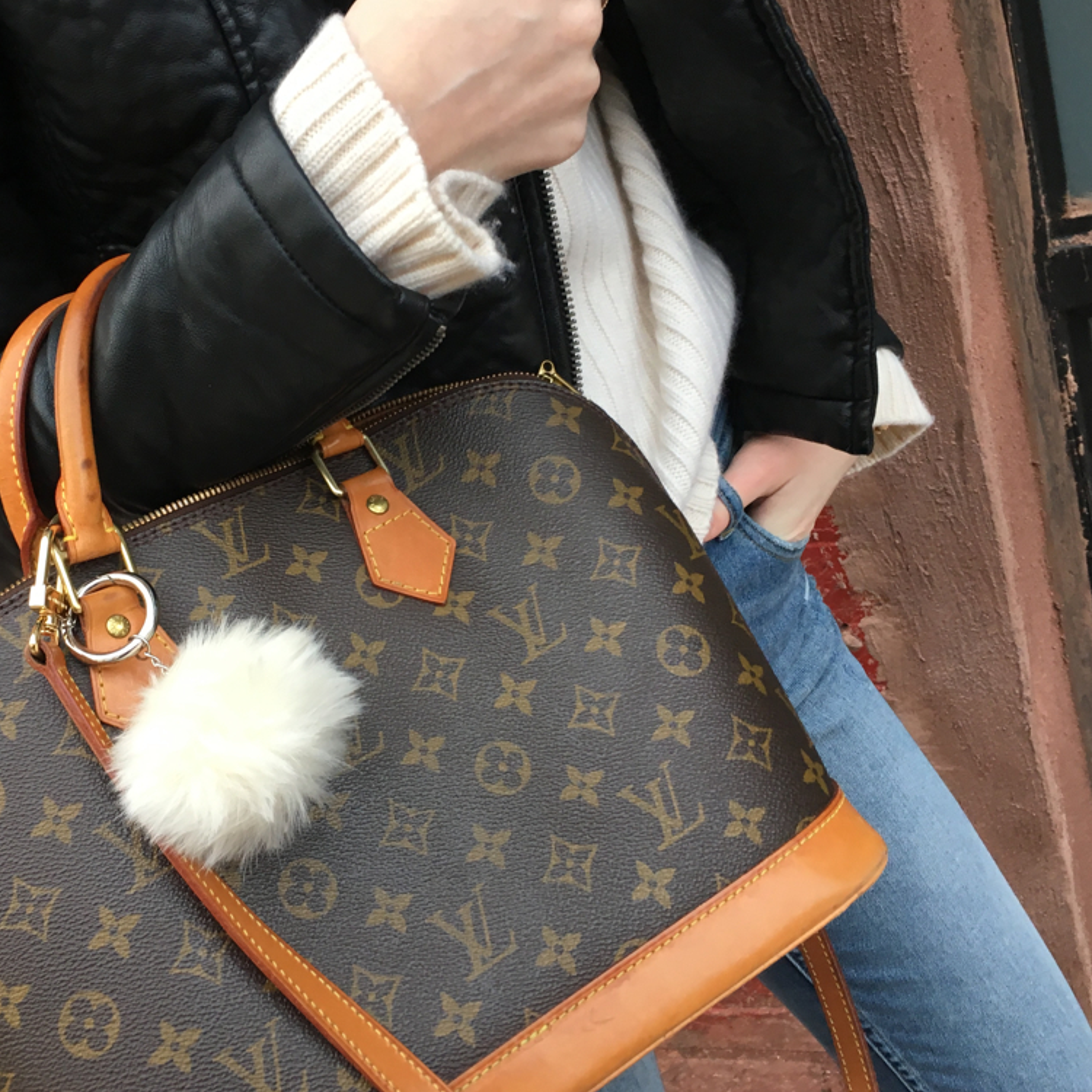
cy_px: 489
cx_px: 412
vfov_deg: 40.9
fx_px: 1463
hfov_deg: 40.6
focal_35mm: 41
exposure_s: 1/30
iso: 25
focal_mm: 4.15
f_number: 2.2
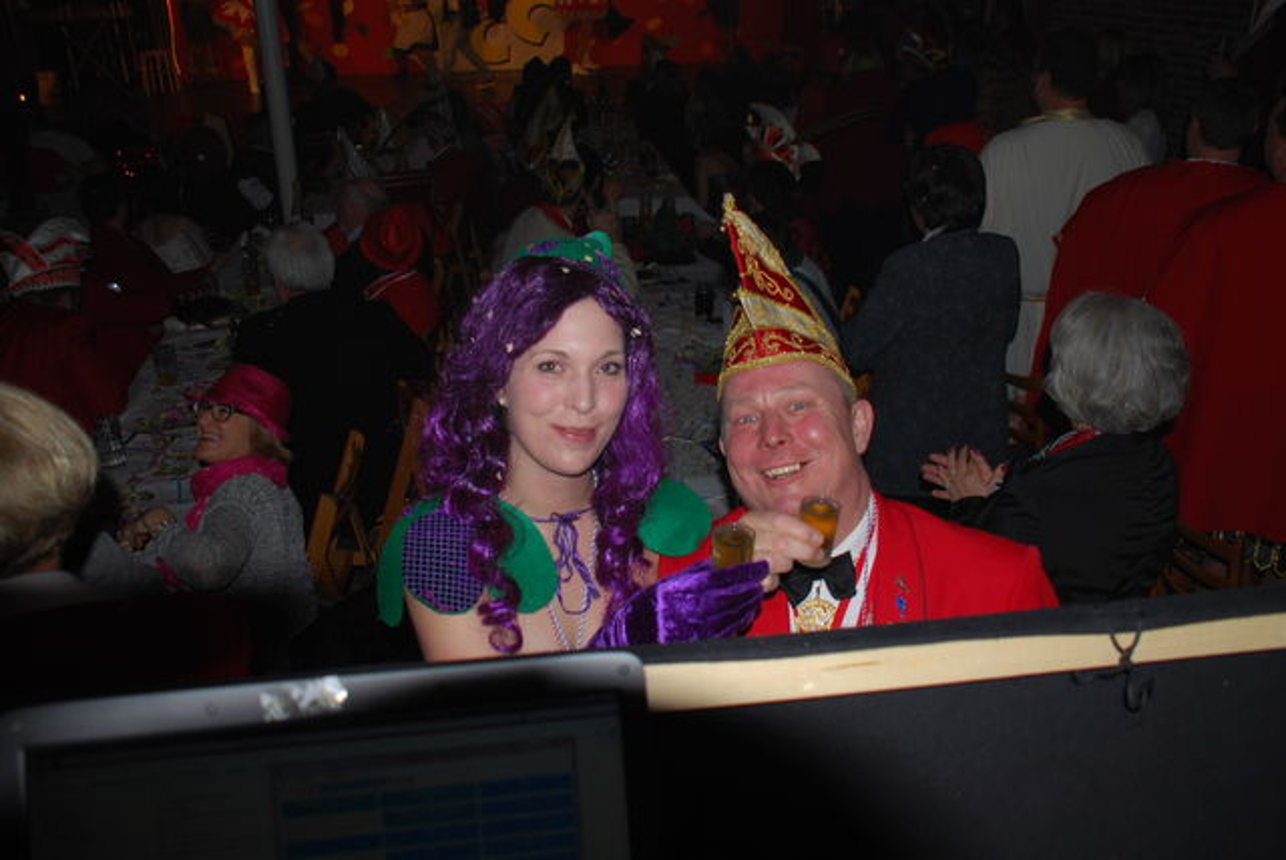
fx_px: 1126
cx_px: 643
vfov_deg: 41.8
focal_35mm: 32
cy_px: 430
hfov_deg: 59.4
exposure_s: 1/60
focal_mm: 21
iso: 200
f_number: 3.8
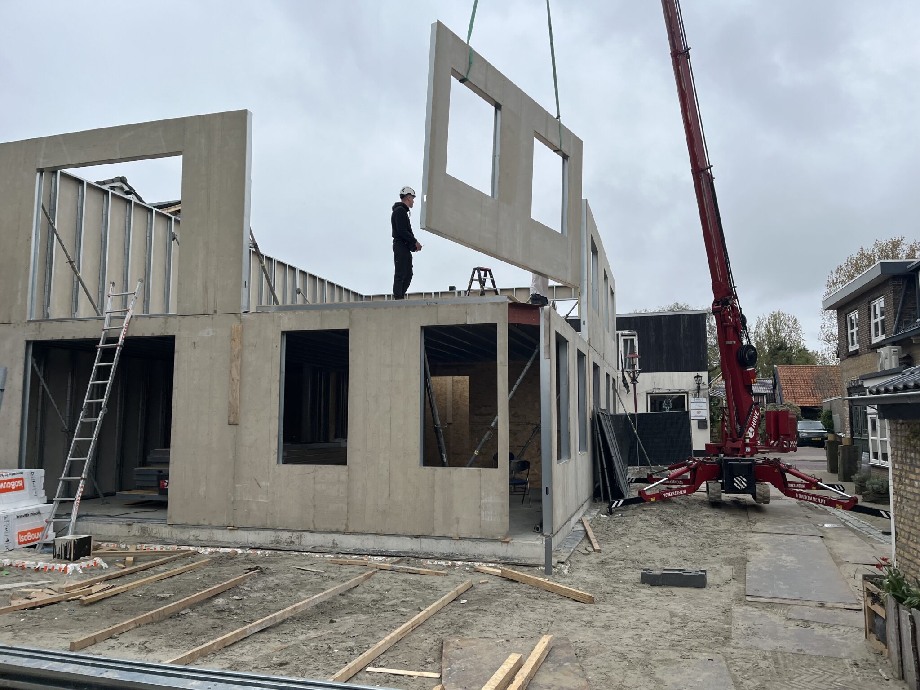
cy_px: 345
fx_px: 691
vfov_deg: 53.1
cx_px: 460
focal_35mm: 26
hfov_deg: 67.3
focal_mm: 5.1
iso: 50
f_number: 1.6
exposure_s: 1/2899
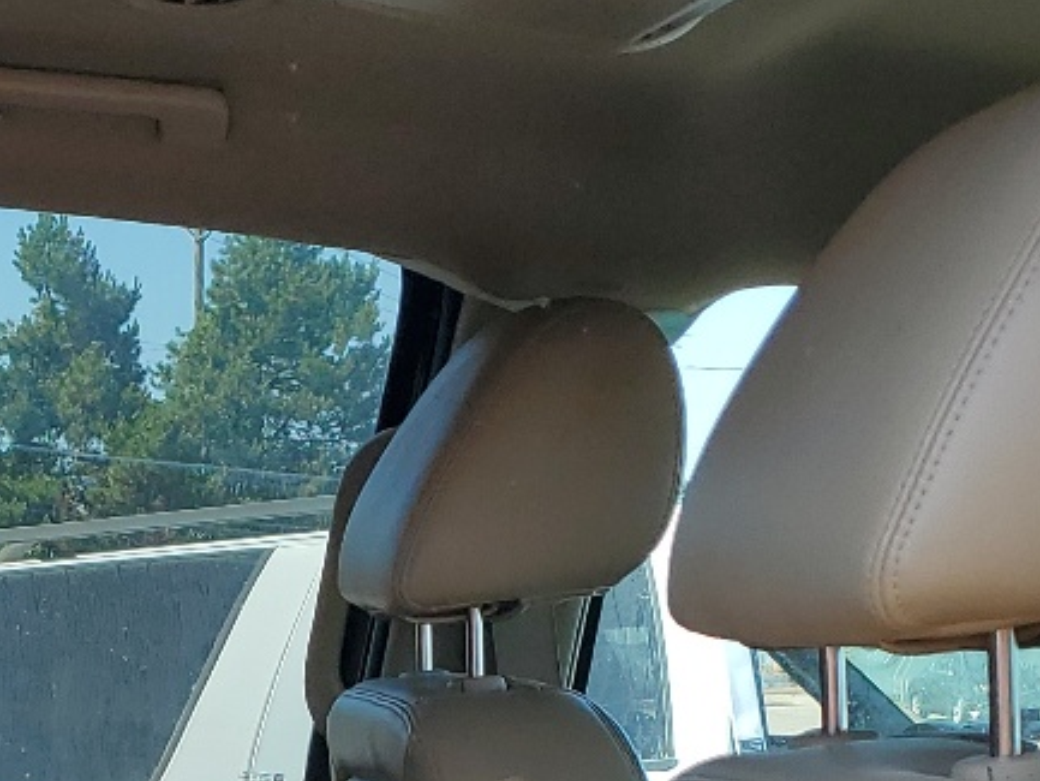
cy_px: 1283
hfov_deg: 19.9
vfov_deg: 14.1
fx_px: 2885
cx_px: 53
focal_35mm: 96
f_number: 1.5
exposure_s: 1/769
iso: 50
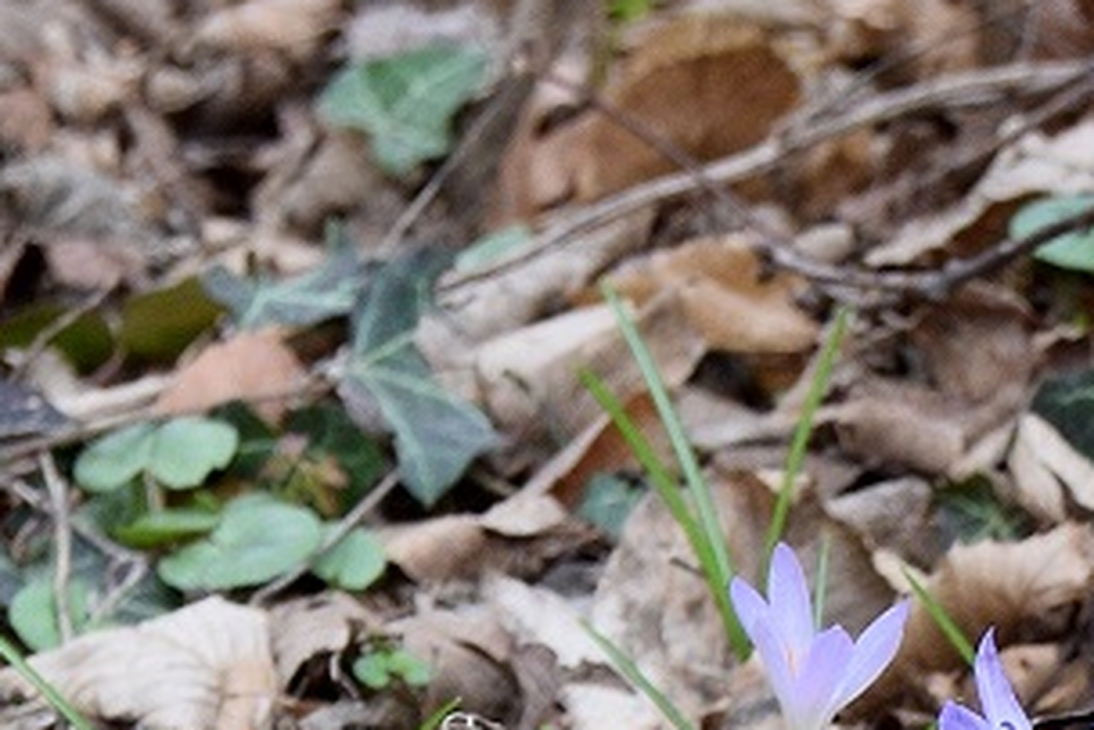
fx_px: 9454
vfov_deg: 4.4
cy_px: 1323
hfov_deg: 6.6
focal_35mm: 311
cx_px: 1090
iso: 400
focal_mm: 35
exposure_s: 1/160
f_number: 6.3
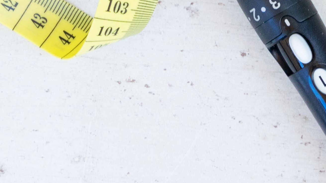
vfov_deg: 4.2
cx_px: 739
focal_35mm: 288
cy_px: -86
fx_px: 2490
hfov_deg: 7.1
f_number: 10
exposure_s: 1/50
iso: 800
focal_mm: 60
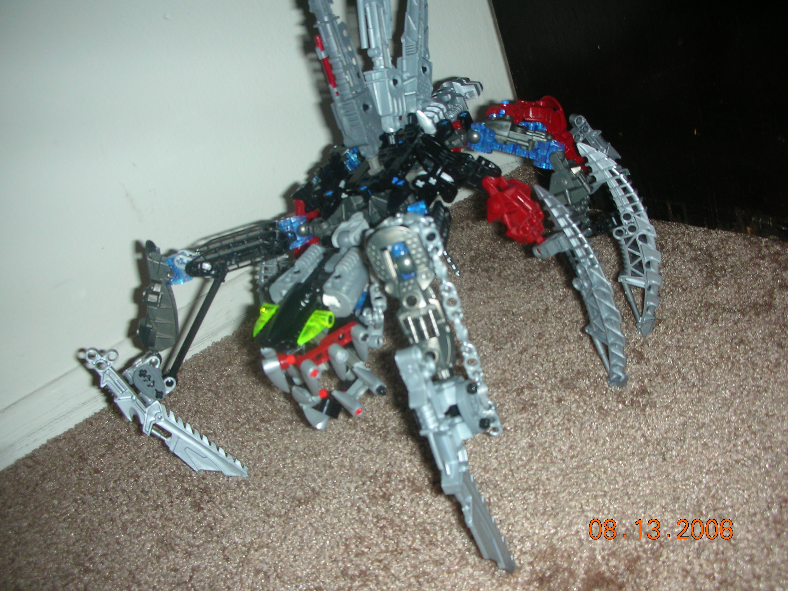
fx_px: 797
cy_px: 296
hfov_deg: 52.6
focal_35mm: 35
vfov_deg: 40.7
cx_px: 394
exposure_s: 1/60.1
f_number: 3
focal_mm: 5.8
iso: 50
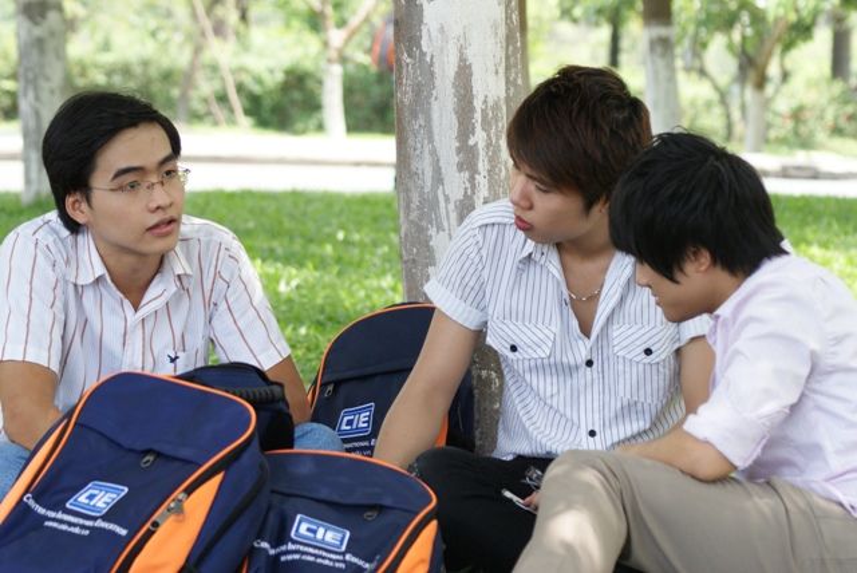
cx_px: 428
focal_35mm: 150
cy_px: 286
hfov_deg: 13.7
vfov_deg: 9.2
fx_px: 3574
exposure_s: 1/320
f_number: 5.6
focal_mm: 100
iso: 400
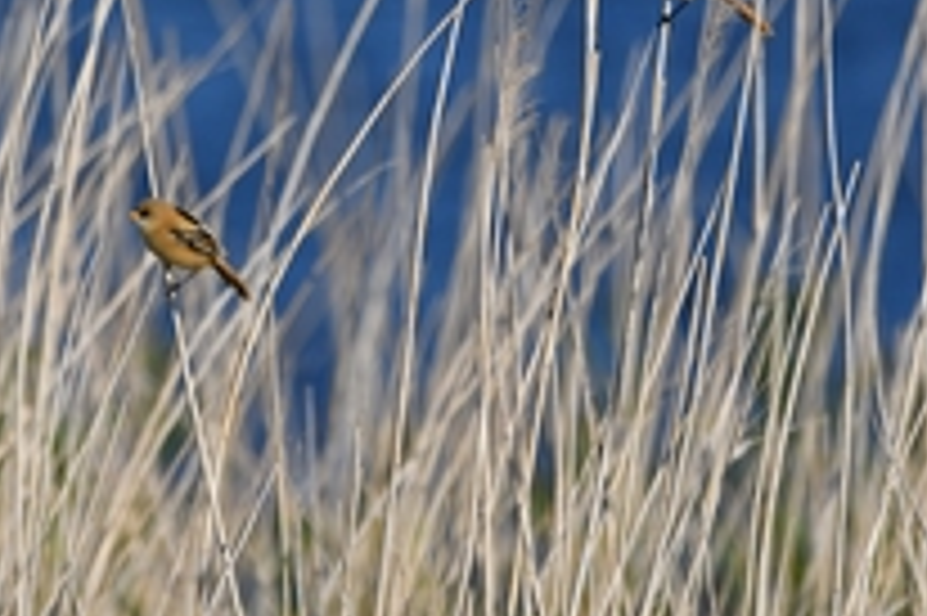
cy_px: 2
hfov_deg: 1.2
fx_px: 43096
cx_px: 644
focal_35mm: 1675
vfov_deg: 0.8
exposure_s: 1/2000
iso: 400
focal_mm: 500
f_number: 8
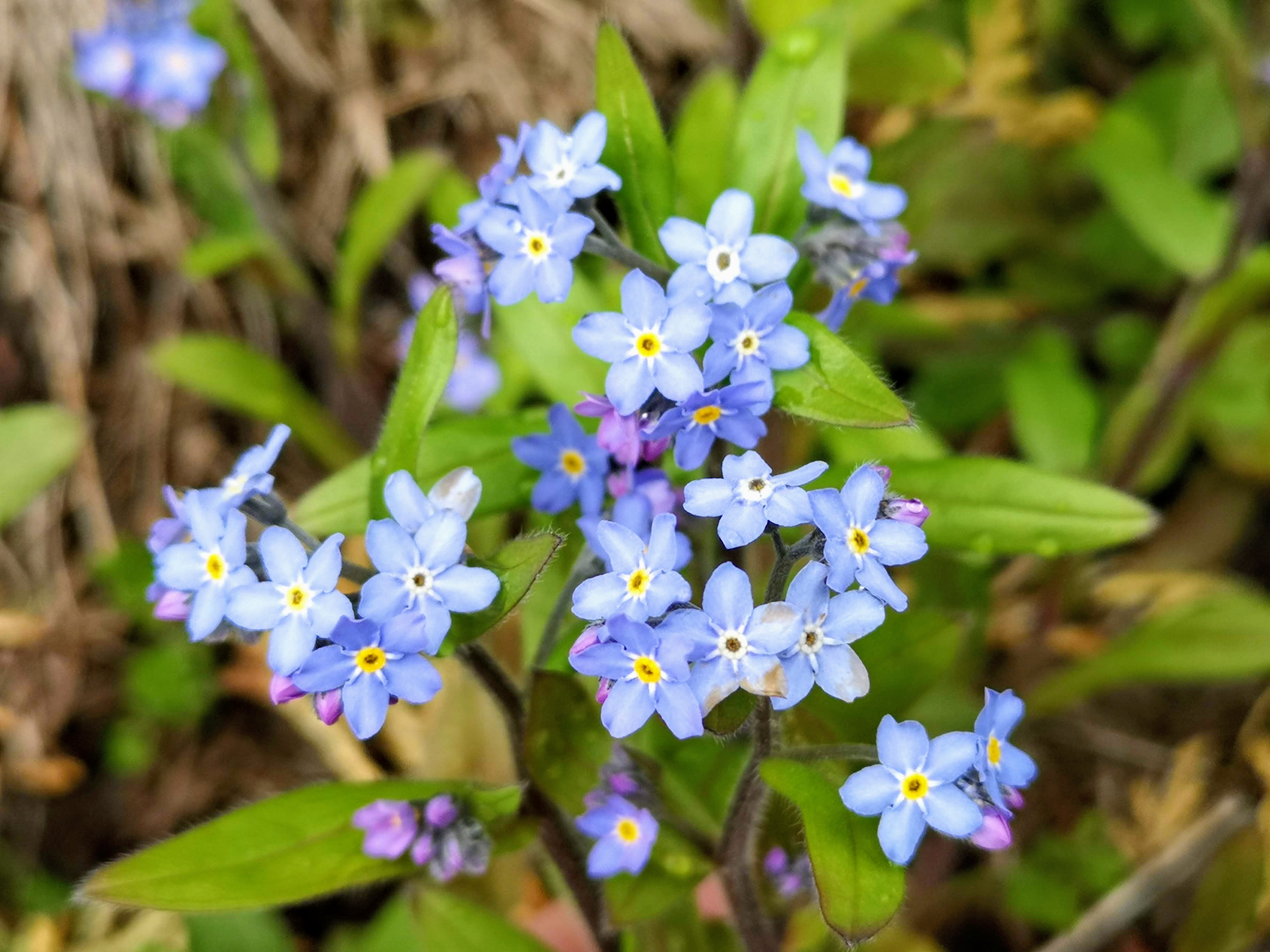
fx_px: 2091
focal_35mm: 57
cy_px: 476
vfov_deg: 25.7
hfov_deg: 33.8
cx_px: 635
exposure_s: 1/500
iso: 50
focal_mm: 3.95
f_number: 1.8
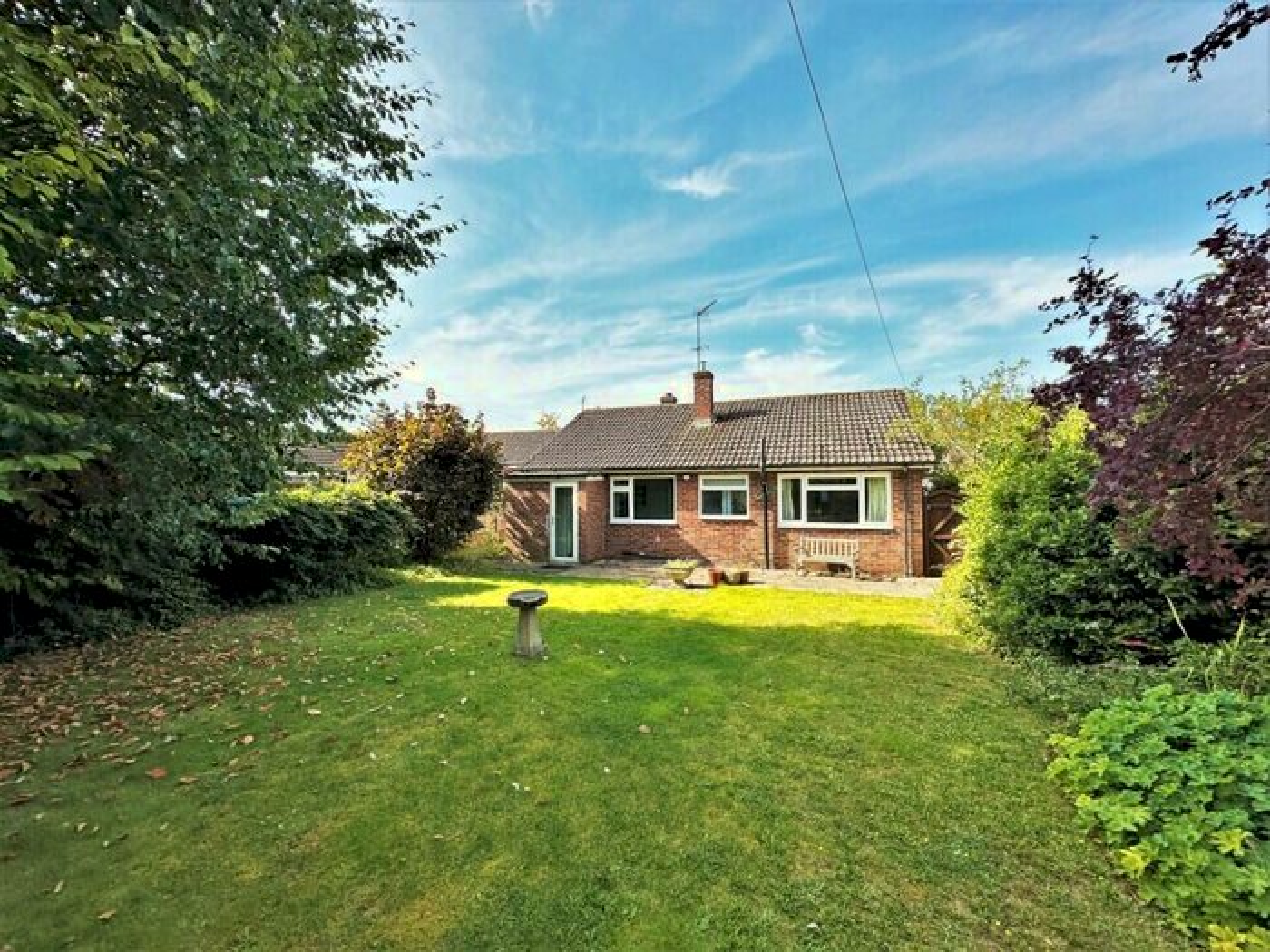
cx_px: 635
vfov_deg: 85.7
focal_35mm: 14
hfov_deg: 102.1
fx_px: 514
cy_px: 476
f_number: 2.2
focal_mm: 2.22
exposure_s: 1/1435
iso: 40
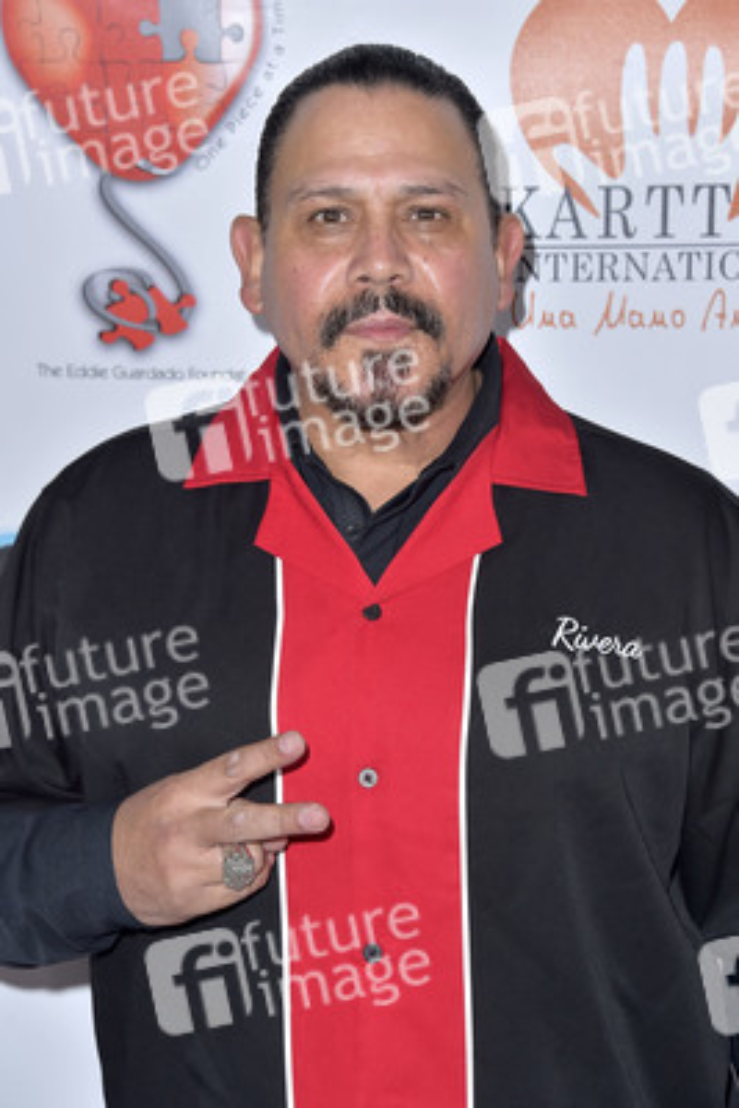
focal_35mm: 105
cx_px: 370
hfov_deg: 13.1
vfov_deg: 19.4
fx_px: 3230
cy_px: 554
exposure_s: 1/250
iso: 320
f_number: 7.1
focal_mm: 105
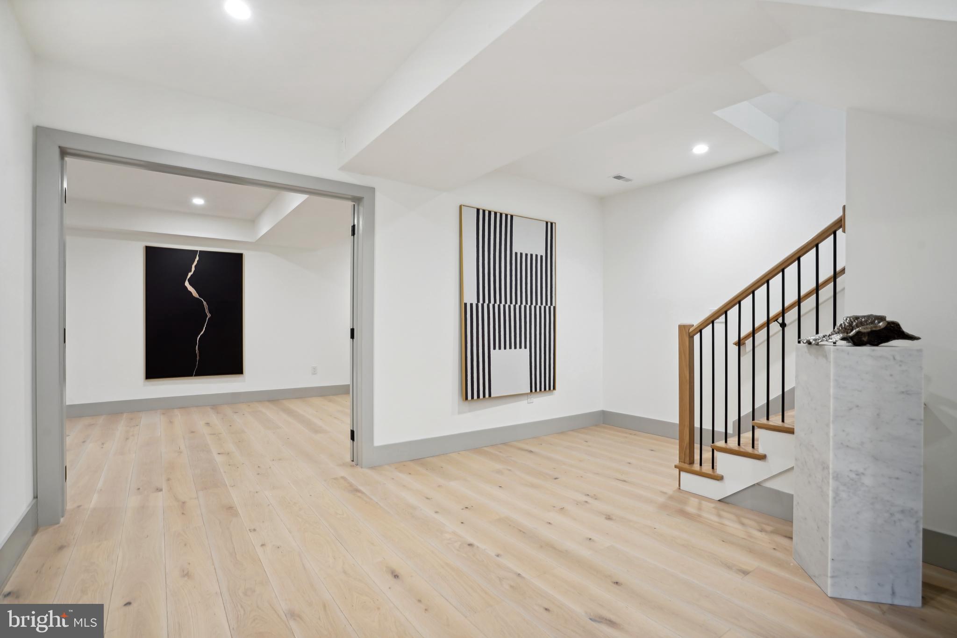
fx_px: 425
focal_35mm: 16
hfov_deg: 96.7
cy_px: 319
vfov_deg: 73.7
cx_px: 478
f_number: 8
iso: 200
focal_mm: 16
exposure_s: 1/5
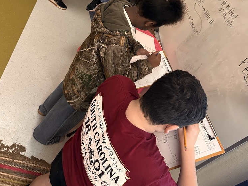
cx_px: 125
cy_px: 31
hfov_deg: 55.3
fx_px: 236
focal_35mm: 33
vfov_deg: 40.7
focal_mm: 6.86
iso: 640
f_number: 1.78
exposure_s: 1/60
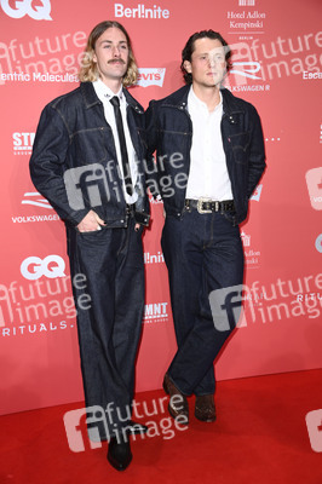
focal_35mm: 50
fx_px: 672
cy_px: 242
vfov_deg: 39.6
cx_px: 161
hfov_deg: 26.9
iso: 1000
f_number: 5.6
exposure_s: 1/250
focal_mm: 50
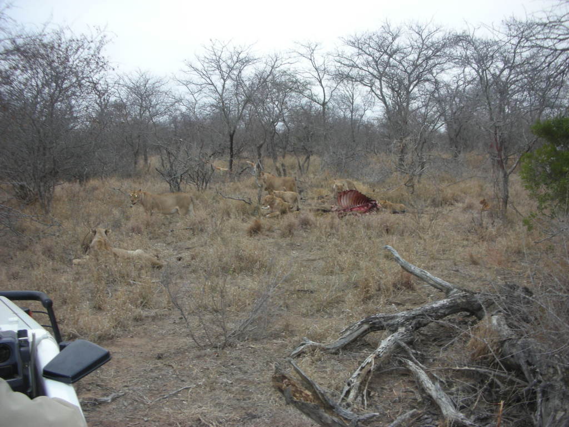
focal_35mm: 35
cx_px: 284
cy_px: 214
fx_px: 575
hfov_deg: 52.6
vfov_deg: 40.7
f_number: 3
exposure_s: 1/30
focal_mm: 5.8
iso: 66
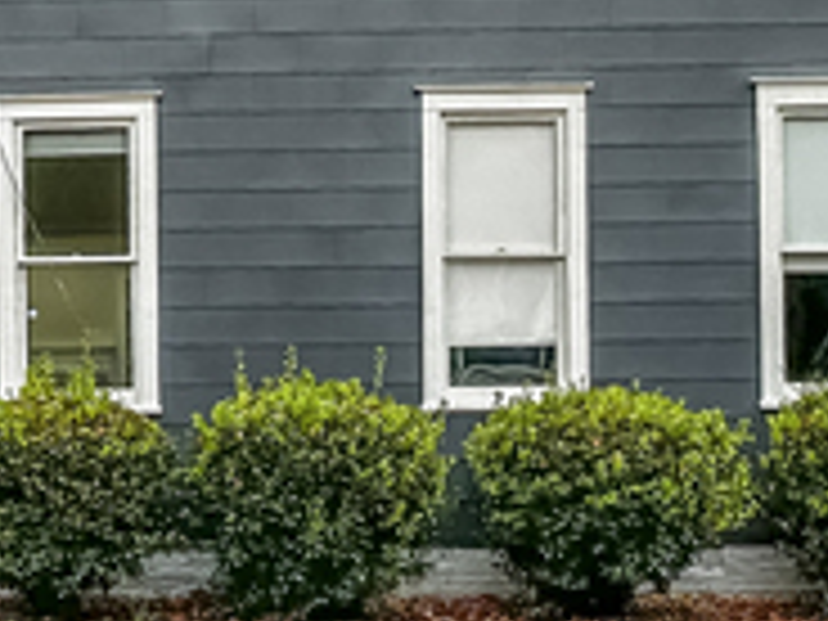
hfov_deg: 31.0
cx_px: 180
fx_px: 1459
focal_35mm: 61
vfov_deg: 24.0
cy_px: 392
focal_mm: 2.22
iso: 64
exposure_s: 1/100
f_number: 2.2
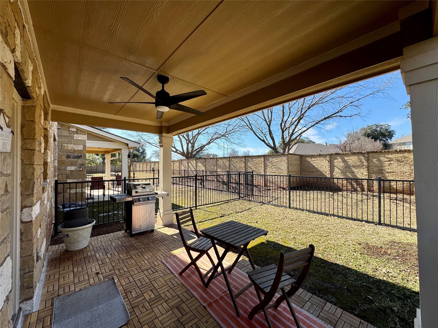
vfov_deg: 85.7
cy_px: 164
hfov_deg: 102.1
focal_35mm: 14
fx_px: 177
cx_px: 219
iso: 50
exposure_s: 1/1006
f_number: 2.2
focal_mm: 2.22
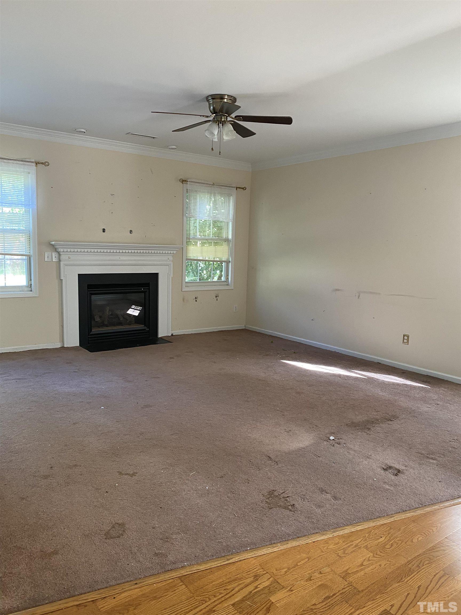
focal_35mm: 26
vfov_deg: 67.3
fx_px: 462
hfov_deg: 53.1
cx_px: 230
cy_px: 308
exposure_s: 1/73
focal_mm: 4.25
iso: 125
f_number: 1.8
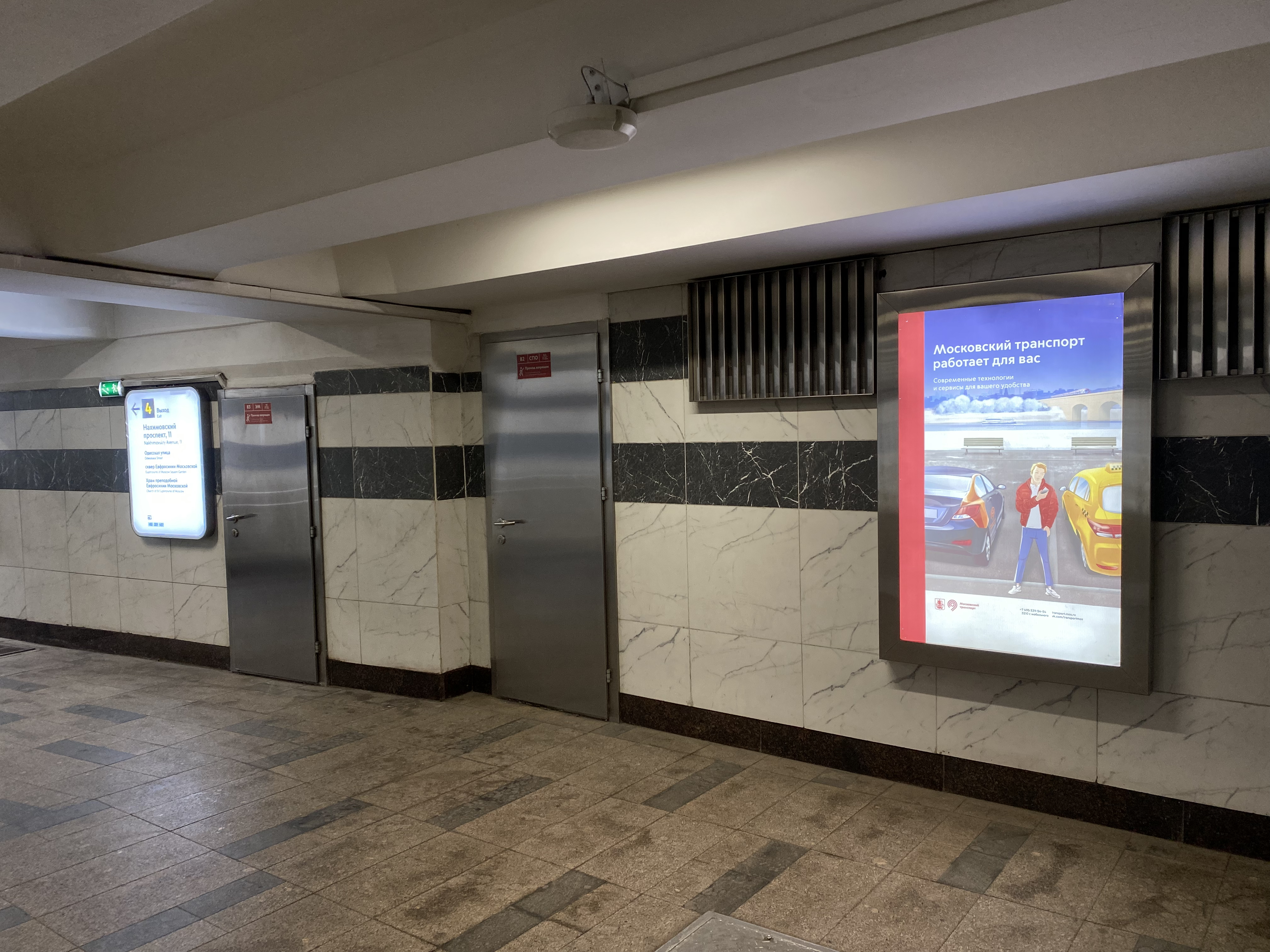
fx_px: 954
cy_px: 476
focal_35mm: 26
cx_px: 635
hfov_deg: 67.3
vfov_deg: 53.1
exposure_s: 1/100
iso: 64
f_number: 1.8
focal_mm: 4.25
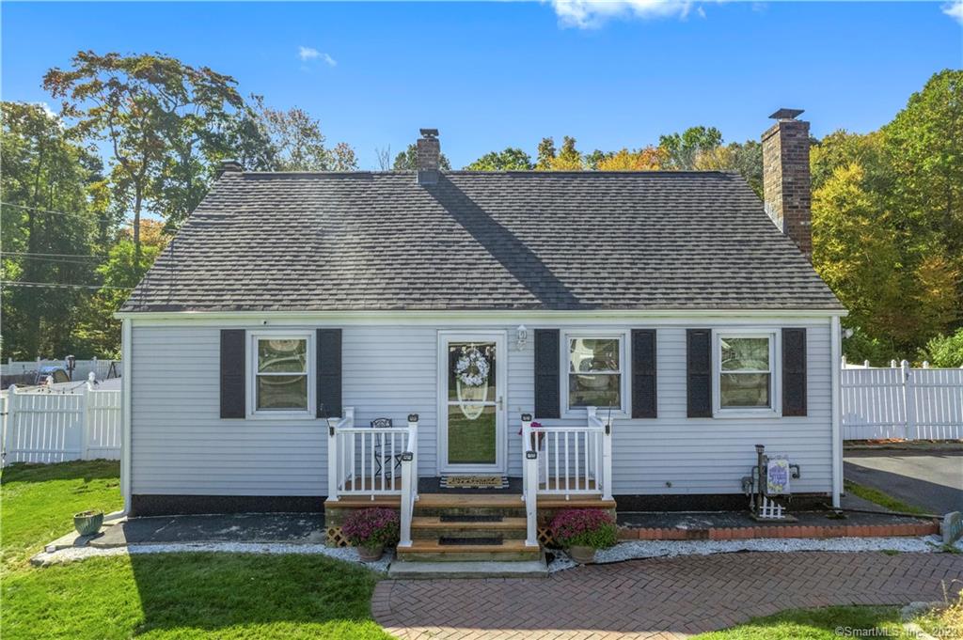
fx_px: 588
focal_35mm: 22
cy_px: 320
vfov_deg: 57.1
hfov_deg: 78.6
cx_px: 482
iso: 400
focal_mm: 8.38
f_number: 2.8
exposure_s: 1/320
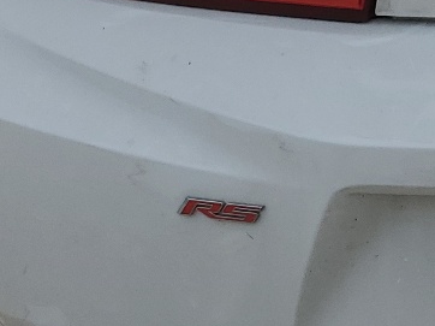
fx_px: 1444
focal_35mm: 115
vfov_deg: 12.7
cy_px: 1
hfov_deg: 15.4
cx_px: 711
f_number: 1.5
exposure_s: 1/2500
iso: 50
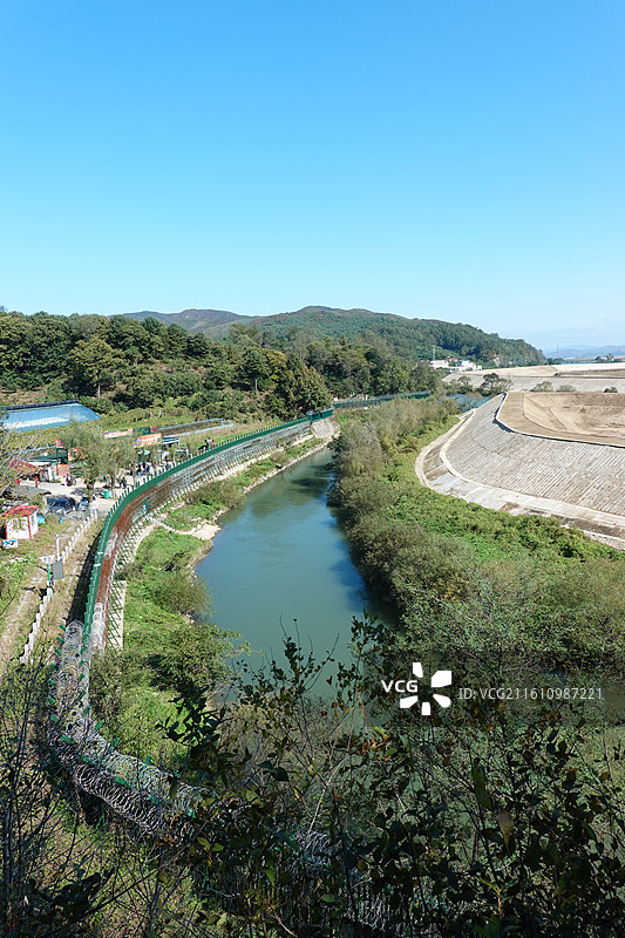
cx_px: 312
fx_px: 625
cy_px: 469
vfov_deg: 73.8
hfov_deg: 53.1
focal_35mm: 24
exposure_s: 1/320
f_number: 5.6
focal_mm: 9
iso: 125
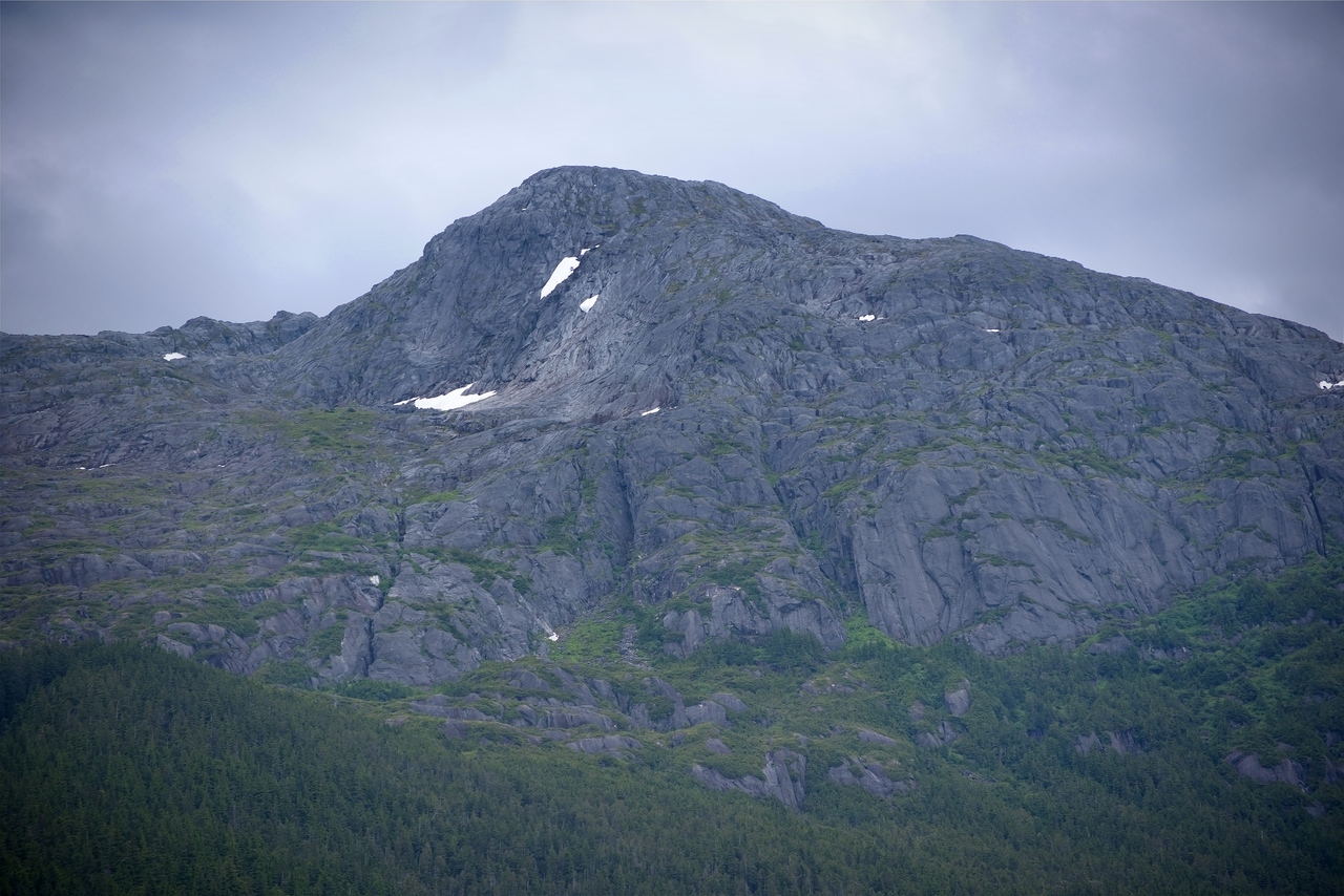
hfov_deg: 14.2
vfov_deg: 9.5
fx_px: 5414
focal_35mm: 145
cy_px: 448
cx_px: 672
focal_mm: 145
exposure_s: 1/320
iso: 110
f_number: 4.8
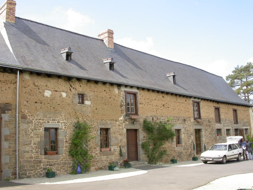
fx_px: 278
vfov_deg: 37.7
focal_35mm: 38
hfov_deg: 49.0
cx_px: 126
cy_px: 95
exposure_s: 1/221
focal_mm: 7.85
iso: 100
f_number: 6
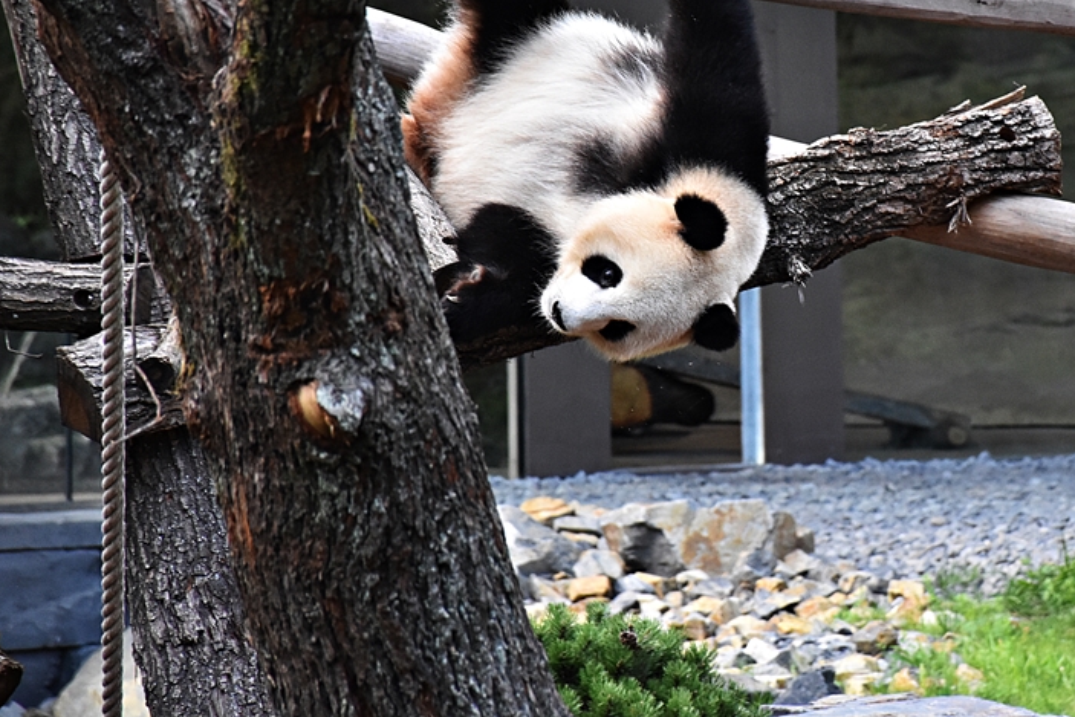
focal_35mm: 306
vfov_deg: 4.5
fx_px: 9139
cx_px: 778
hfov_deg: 6.7
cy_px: 201
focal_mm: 140
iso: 2000
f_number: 5.6
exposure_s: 1/500
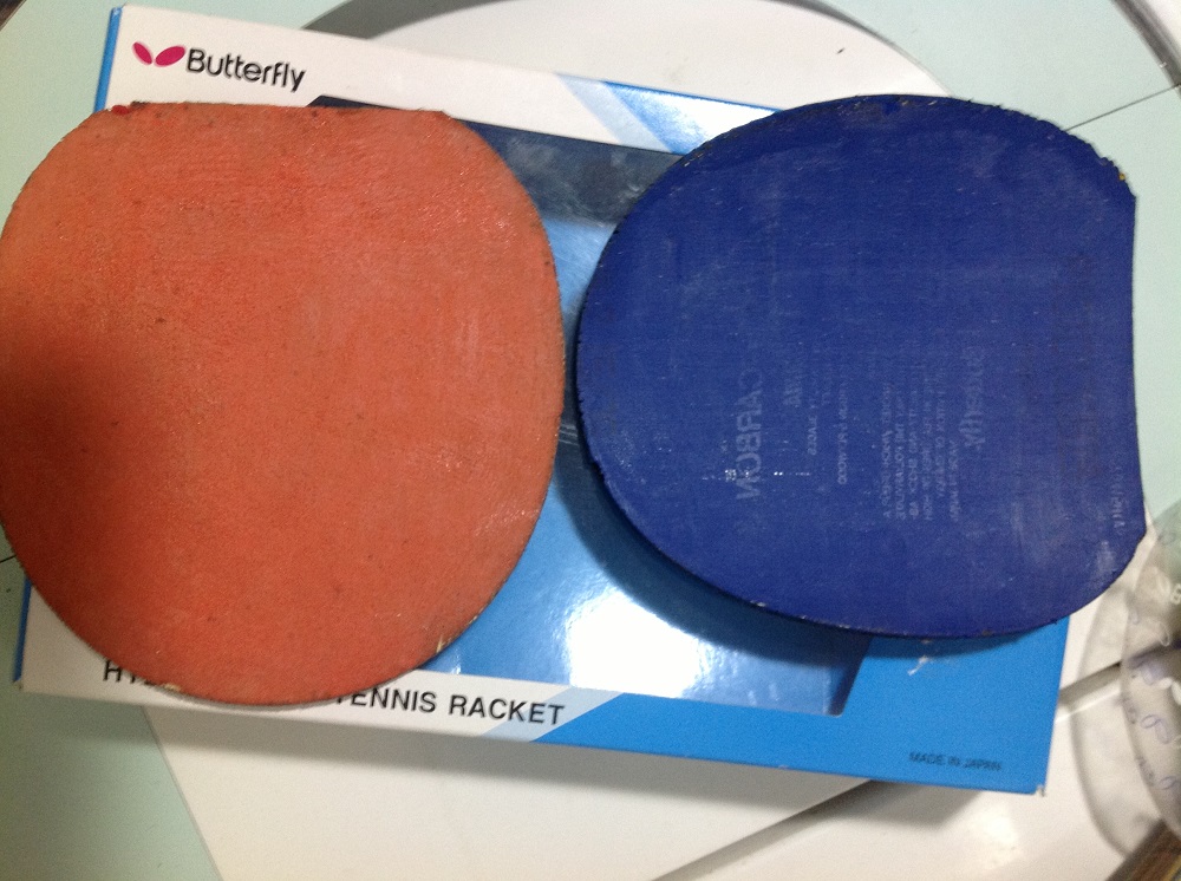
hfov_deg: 52.7
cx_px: 590
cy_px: 440
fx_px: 1192
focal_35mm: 35
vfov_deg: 40.6
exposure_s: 1/17
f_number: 2.4
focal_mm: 4.28
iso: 125
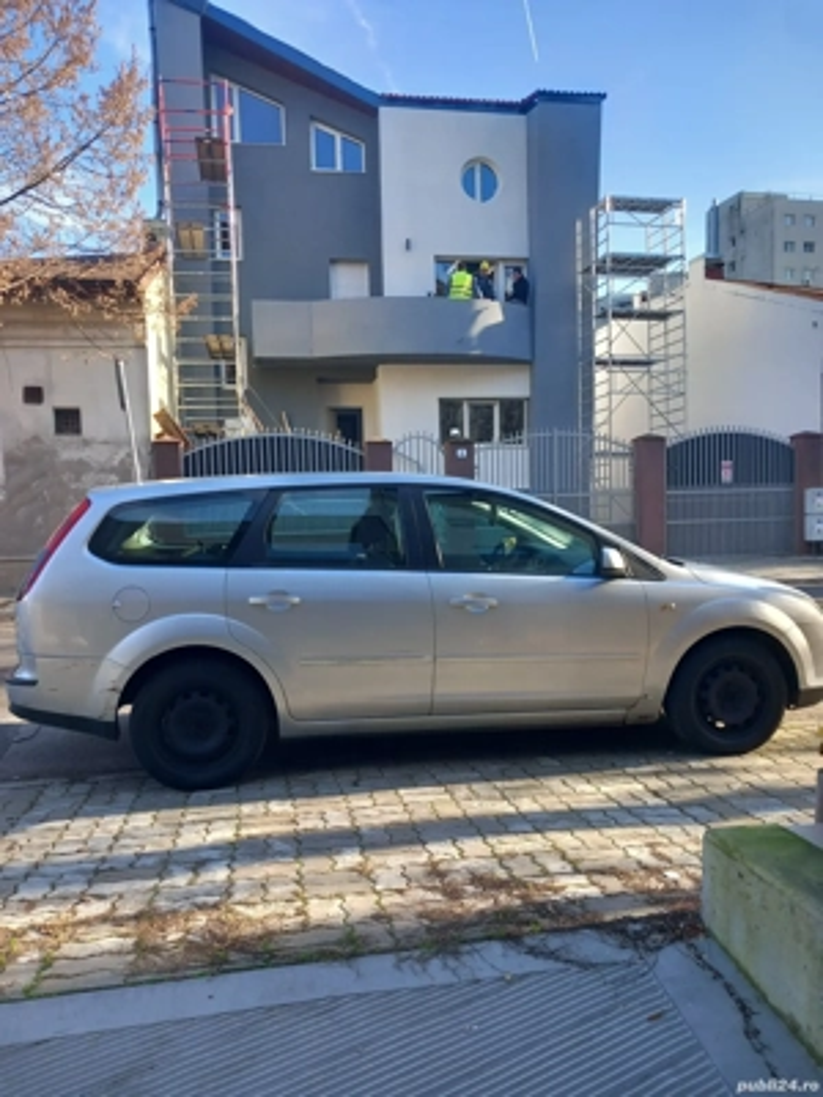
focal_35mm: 27
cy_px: 548
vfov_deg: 65.3
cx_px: 412
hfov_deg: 51.4
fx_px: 856
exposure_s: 1/120
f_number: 1.8
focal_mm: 4
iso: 32
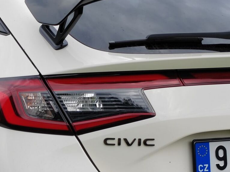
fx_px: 897
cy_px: 156
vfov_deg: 10.9
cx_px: 5
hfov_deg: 14.4
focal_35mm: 135
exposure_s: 1/398
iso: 100
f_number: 1.9
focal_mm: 5.52
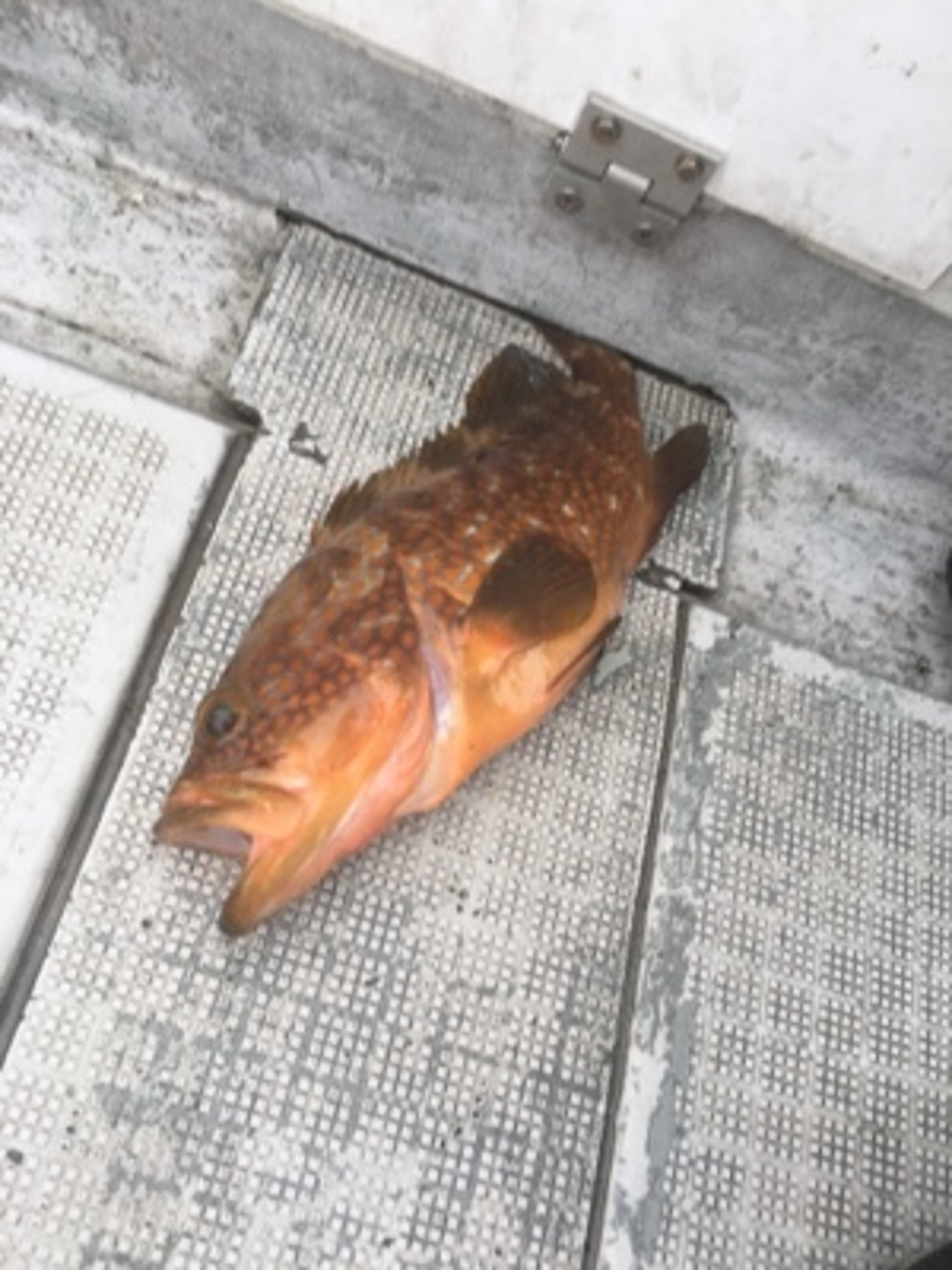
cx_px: 476
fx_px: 1063
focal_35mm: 29
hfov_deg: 48.2
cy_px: 635
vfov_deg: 61.7
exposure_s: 1/260
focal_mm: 4.15
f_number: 2.2
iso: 25
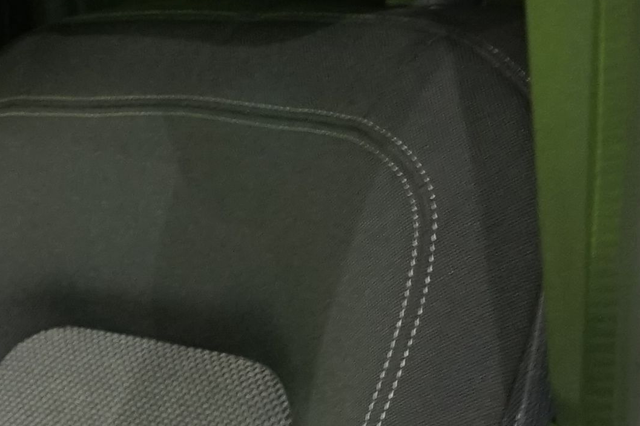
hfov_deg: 12.3
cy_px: 634
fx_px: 2826
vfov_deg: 8.4
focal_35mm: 159
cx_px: -346
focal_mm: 28
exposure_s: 1/20
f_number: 7.1
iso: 1600
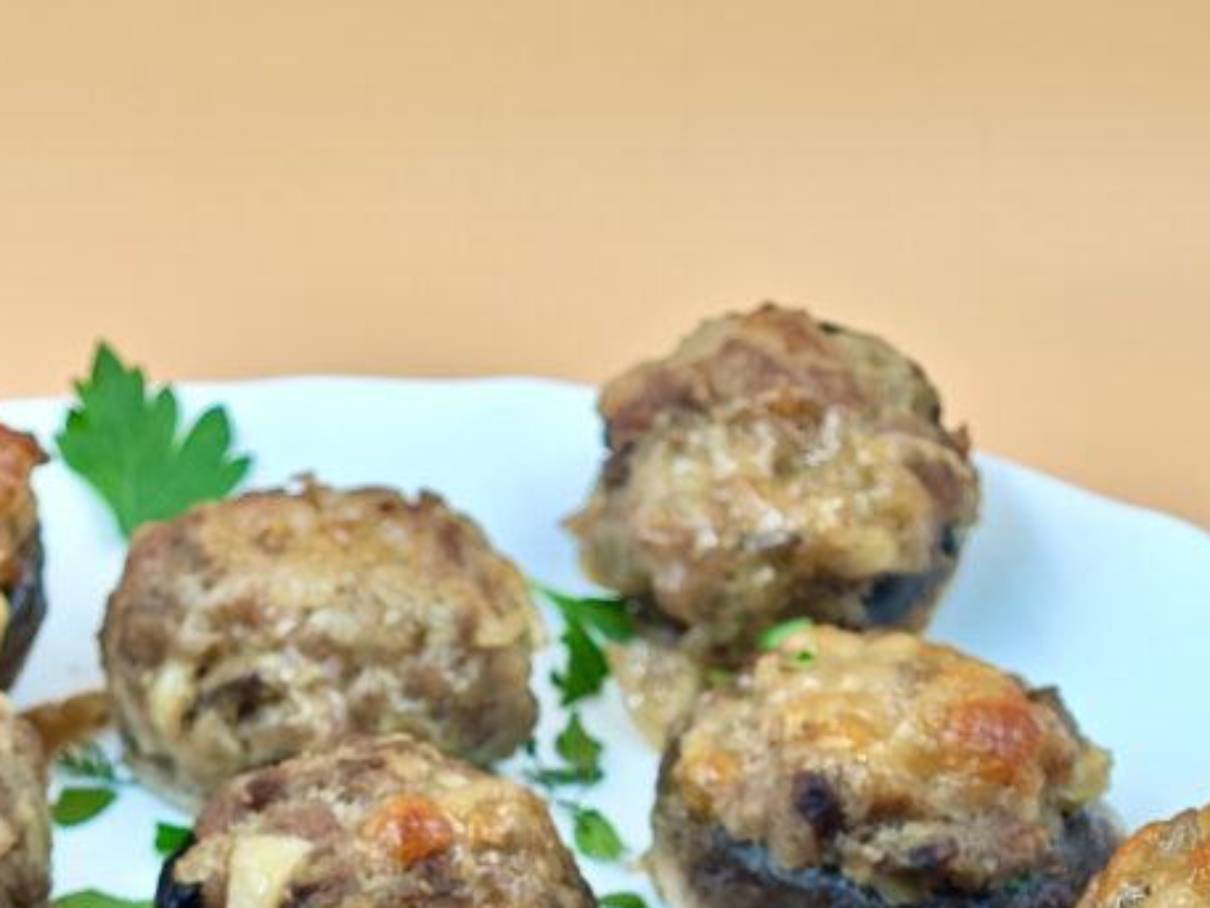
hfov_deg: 15.6
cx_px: 344
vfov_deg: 11.6
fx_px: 4405
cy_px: 932
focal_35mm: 126
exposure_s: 1/100
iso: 100
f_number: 2
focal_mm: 9
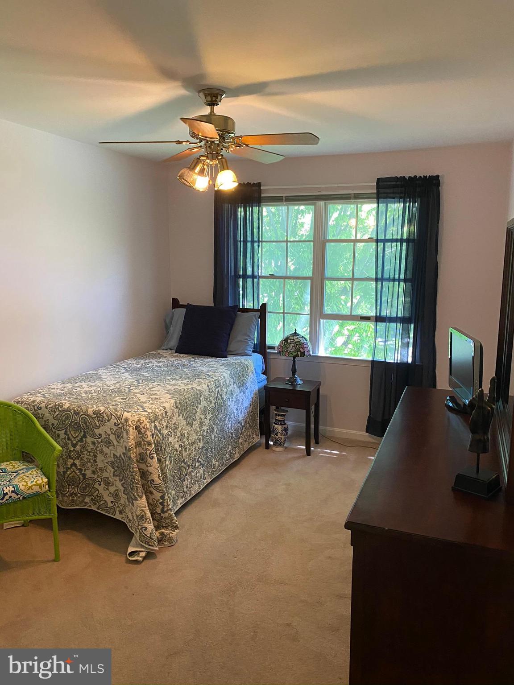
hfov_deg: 53.1
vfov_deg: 67.3
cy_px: 342
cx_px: 257
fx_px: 515
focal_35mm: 26
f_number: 1.8
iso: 250
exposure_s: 1/60
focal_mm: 4.25
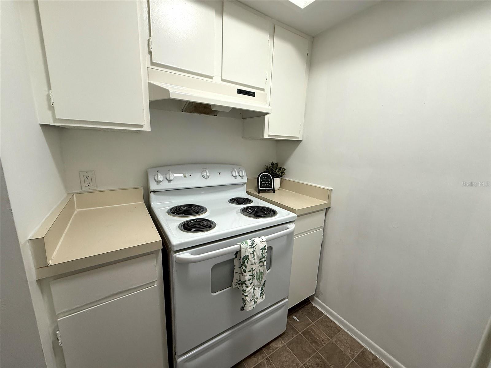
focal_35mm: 14
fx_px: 199
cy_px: 184
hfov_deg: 102.1
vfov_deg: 85.7
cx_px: 246
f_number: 2.2
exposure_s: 1/120
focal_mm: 2.22
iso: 250
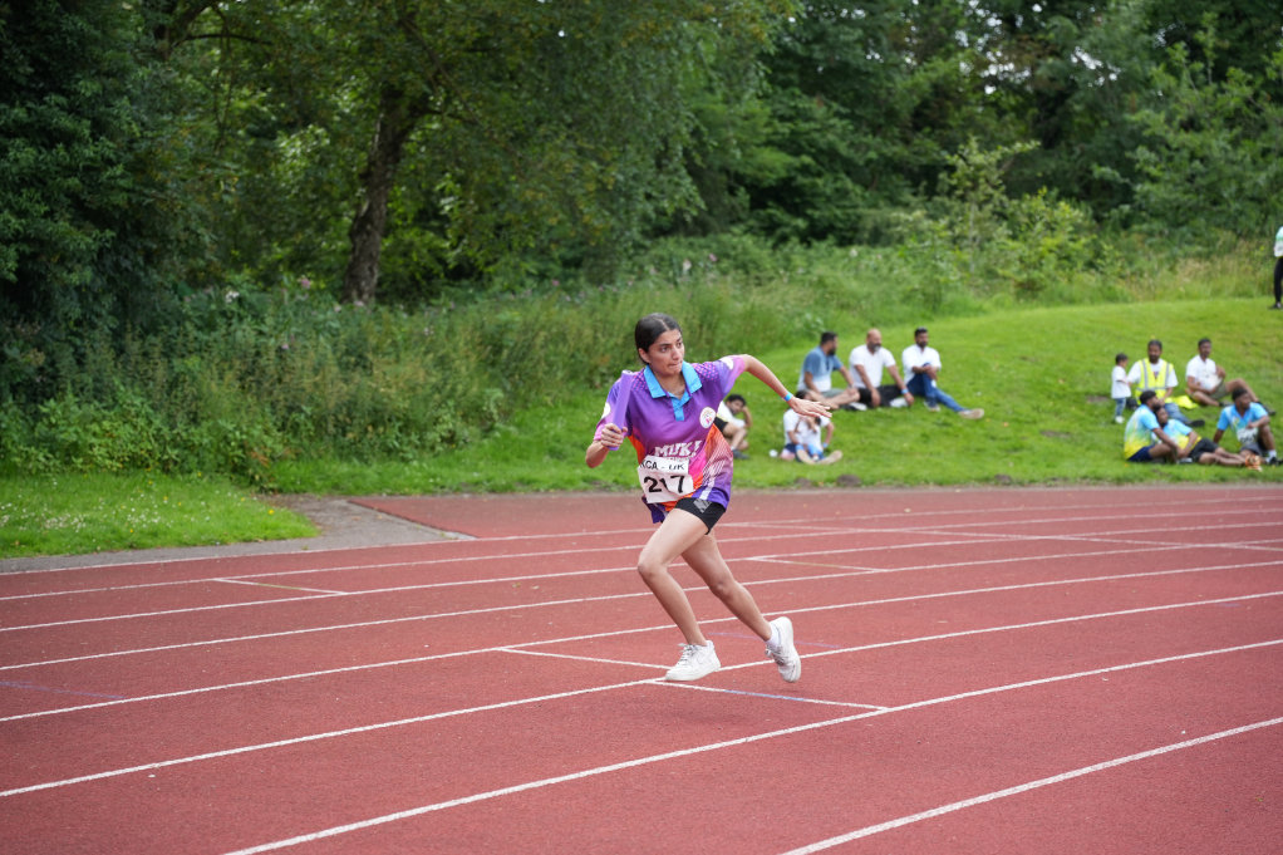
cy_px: 428
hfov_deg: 28.8
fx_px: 2494
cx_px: 642
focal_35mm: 70
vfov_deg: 19.5
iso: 250
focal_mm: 70
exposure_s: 1/800
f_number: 2.8
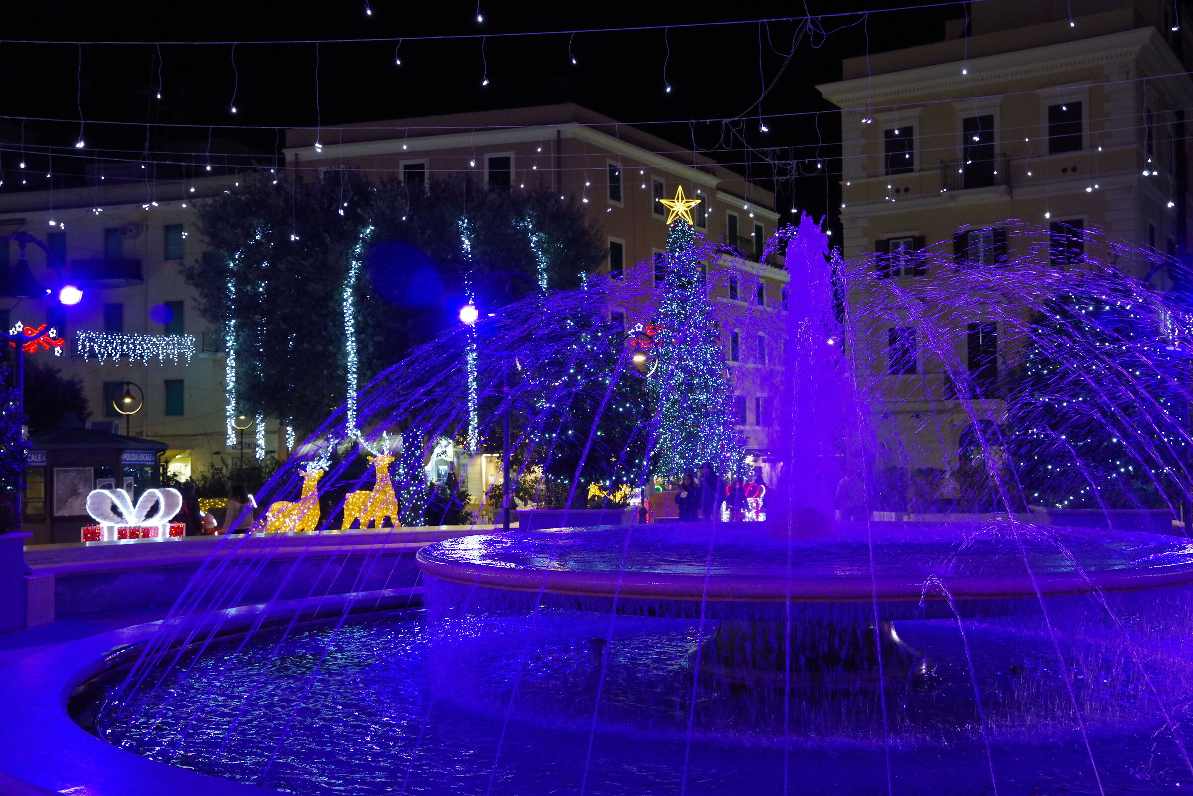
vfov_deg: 33.4
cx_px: 596
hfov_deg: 48.5
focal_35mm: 40
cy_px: 398
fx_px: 1325
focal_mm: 40
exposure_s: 1/60
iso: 6400
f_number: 5.6
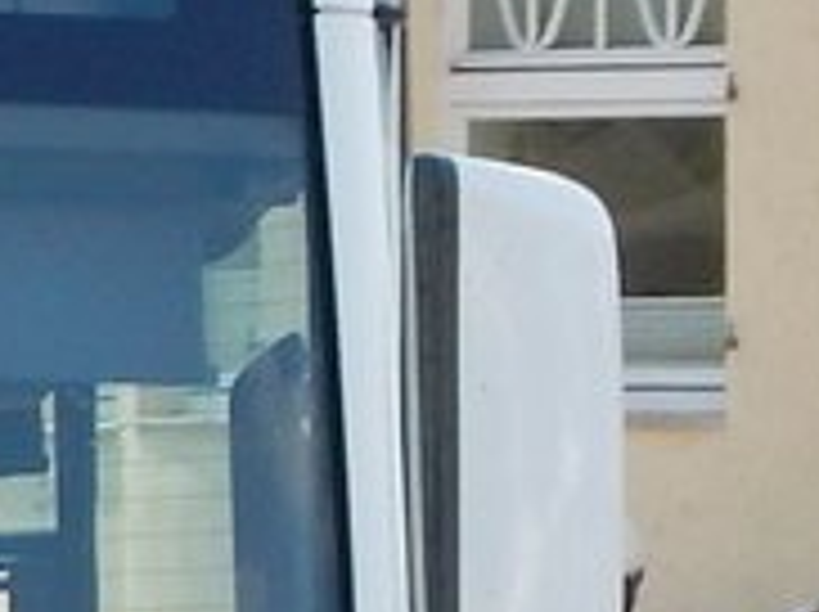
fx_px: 10751
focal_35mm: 455
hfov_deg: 4.2
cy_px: 1102
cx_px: -1746
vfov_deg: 3.2
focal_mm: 12.3
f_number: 4.1
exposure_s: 1/400
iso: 125
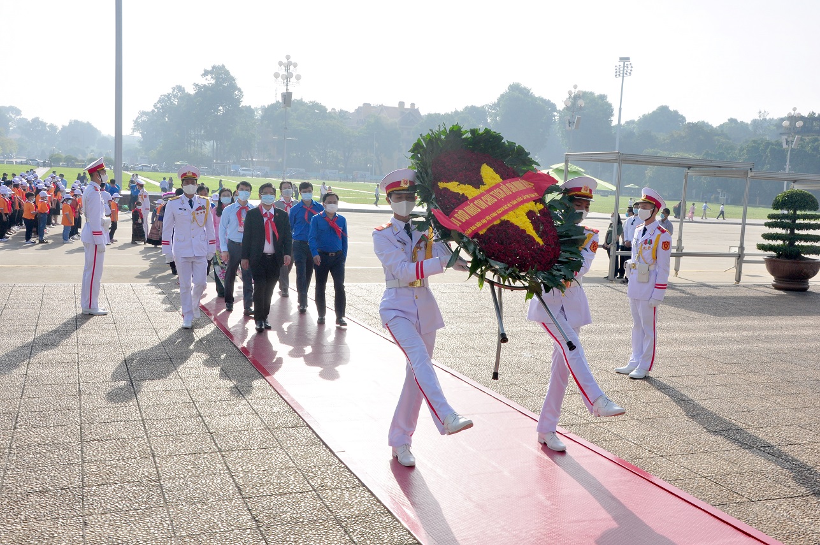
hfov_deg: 51.3
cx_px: 410
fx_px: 853
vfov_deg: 35.4
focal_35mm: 38
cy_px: 272
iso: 200
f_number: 14
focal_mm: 25
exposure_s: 1/125
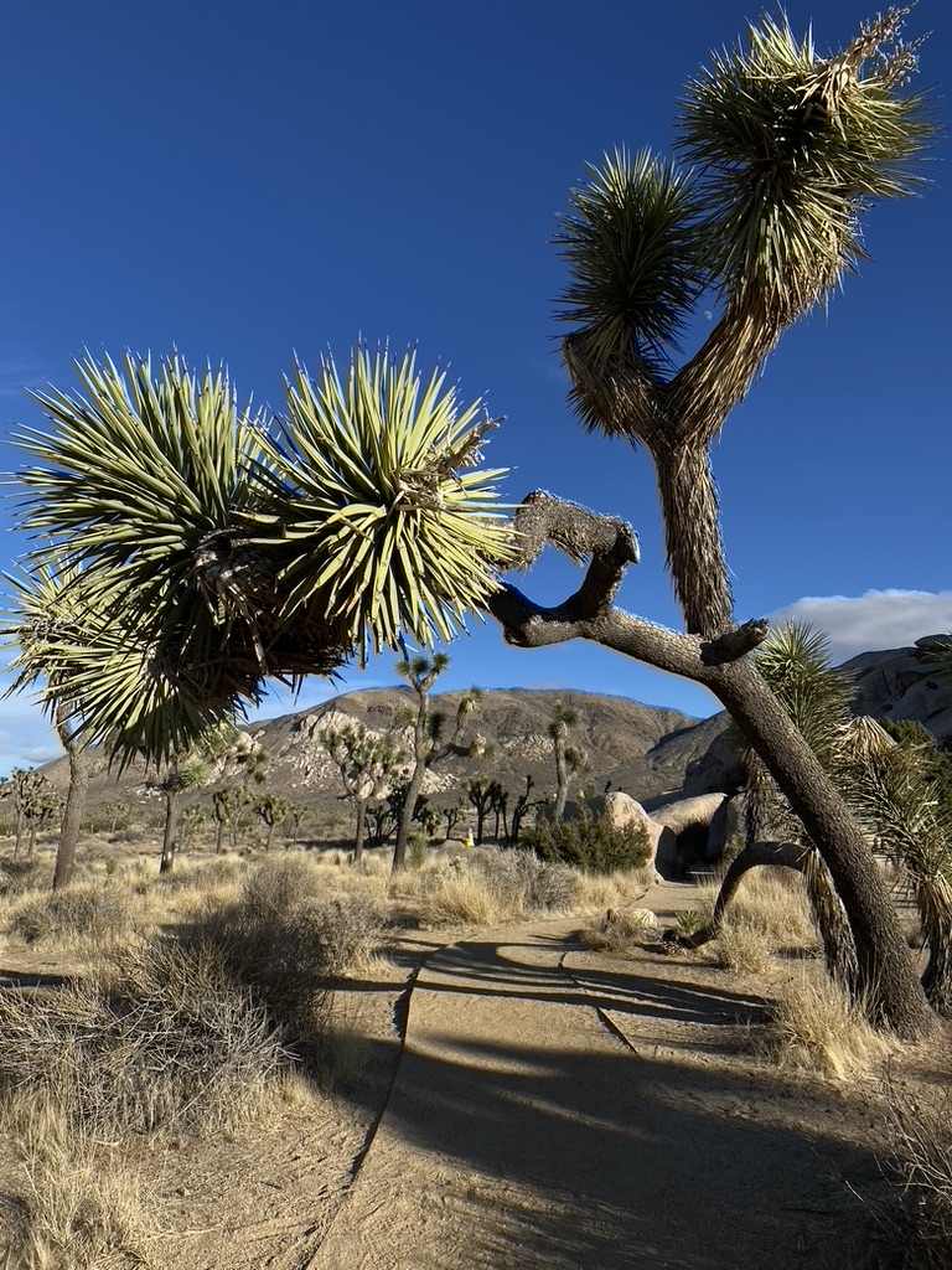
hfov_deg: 53.1
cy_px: 635
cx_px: 476
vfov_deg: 67.3
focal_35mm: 26
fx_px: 953
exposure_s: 1/5025
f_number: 1.8
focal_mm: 4.25
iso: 32
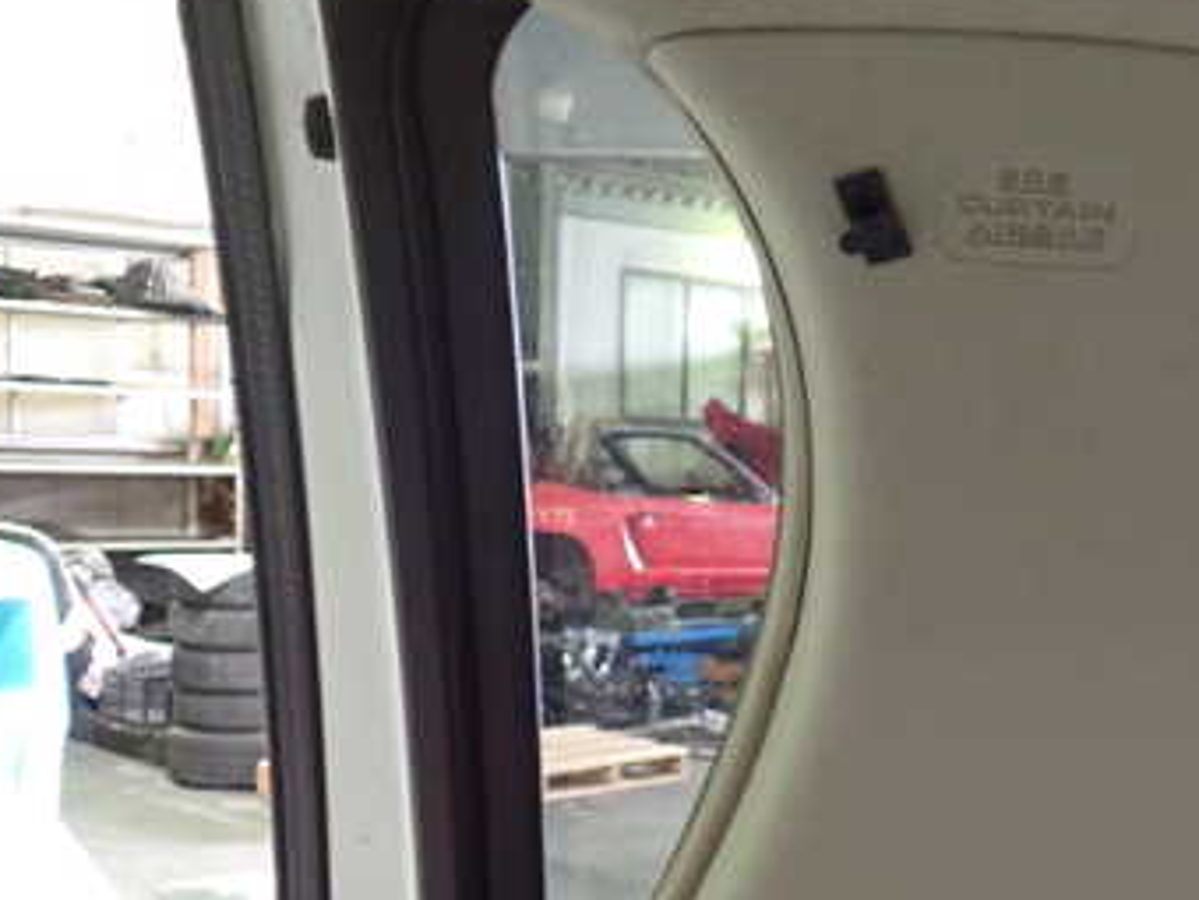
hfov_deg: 34.7
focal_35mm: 53
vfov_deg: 27.2
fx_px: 1836
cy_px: 656
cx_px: 1005
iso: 800
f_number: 2.3
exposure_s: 1/25
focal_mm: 5.4
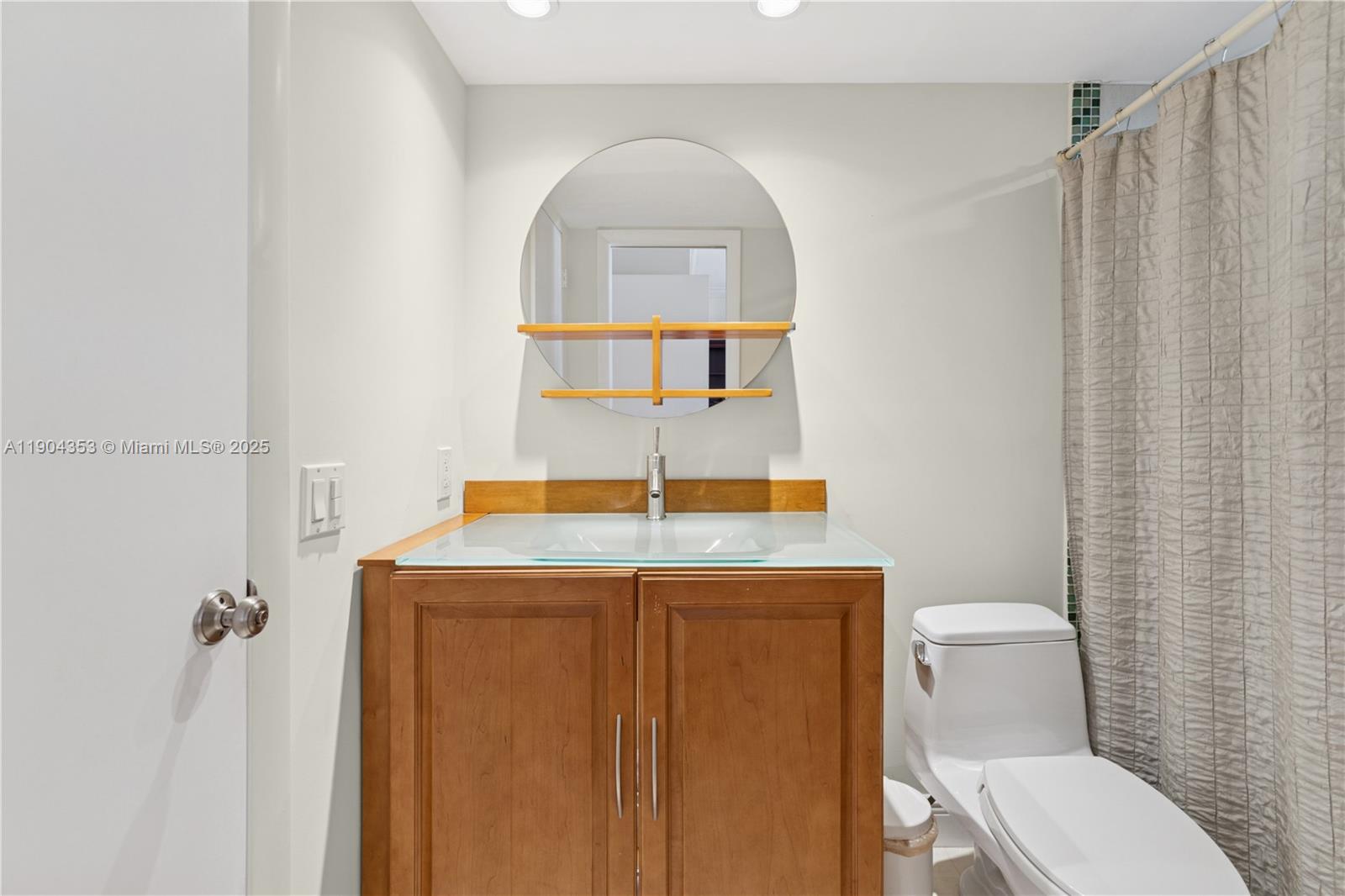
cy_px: 448
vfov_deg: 74.4
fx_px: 590
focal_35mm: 16
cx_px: 672
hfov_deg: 97.5
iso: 250
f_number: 9
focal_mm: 15.8
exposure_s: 1/4
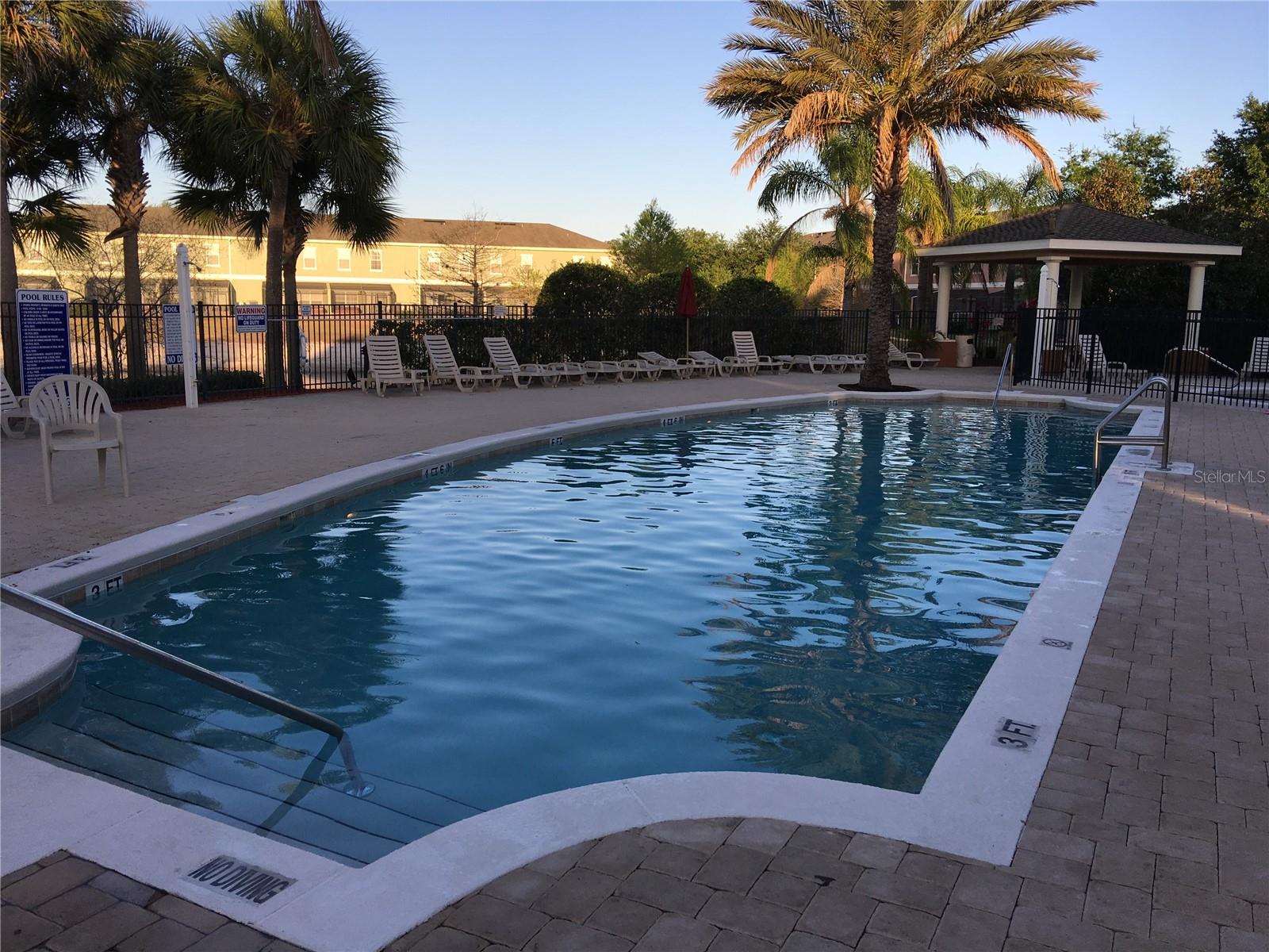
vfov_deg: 48.2
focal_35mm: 29
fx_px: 1063
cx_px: 634
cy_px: 476
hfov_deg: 61.7
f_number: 2.2
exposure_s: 1/530
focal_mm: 4.15
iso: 25
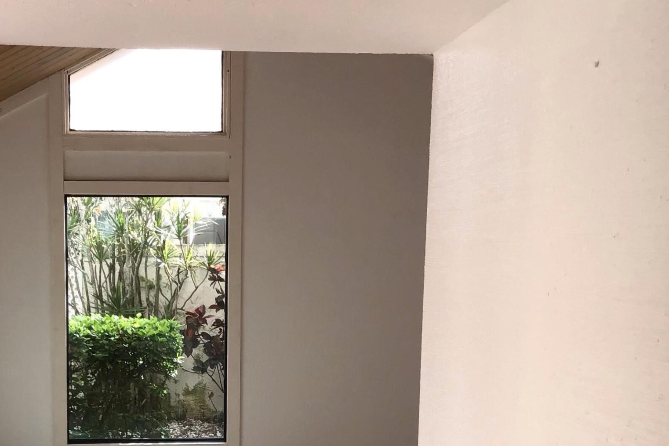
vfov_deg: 21.6
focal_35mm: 61
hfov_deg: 32.4
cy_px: 421
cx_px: 187
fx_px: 1134
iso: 25
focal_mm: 3.3
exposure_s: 1/127
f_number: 2.4
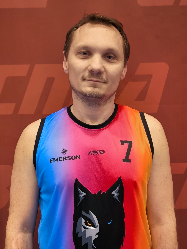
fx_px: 209
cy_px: 124
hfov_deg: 48.2
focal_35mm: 29
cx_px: 94
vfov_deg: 61.7
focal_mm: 6.92
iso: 200
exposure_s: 1/50
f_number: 1.9
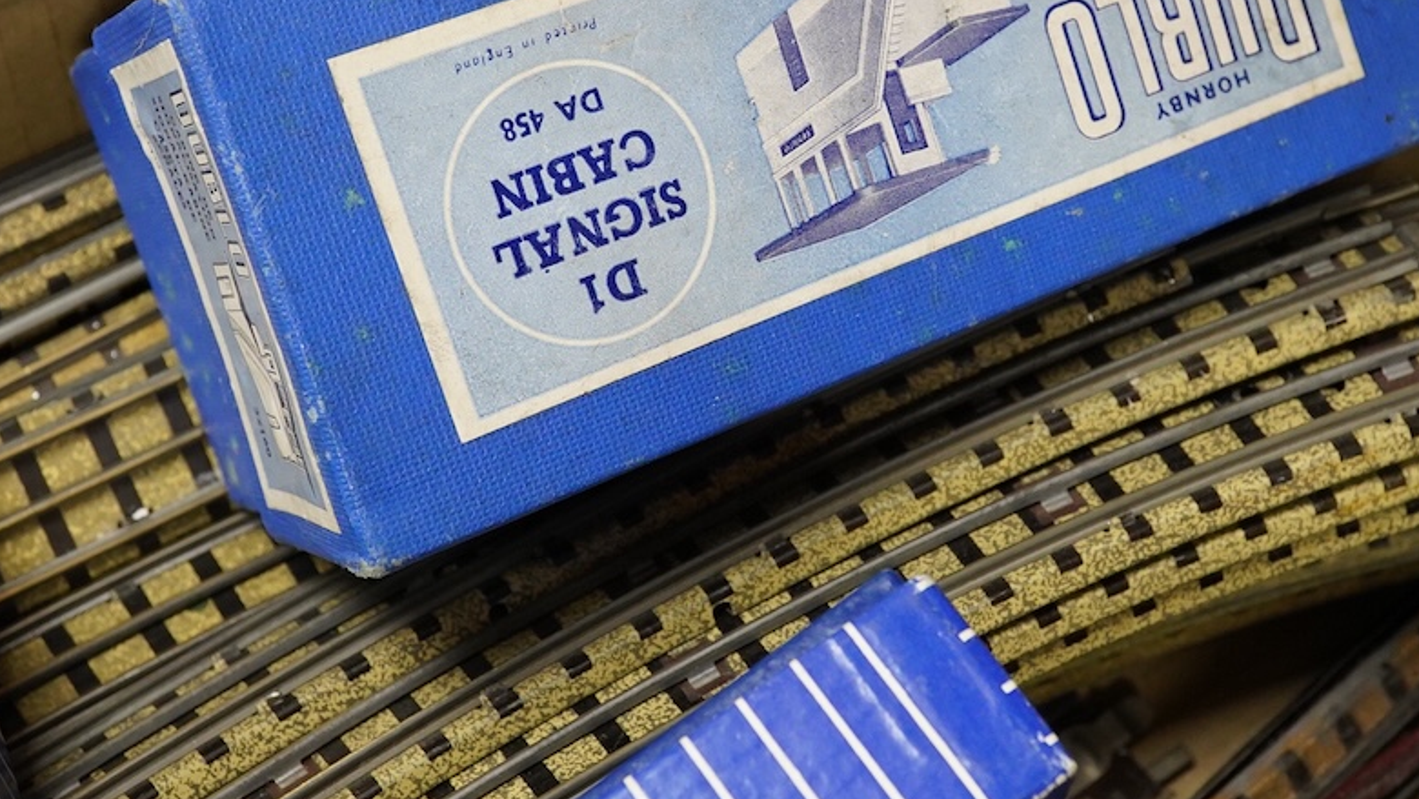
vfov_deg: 17.6
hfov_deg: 31.0
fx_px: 2559
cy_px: 177
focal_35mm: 68
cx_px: 778
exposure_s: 1/80
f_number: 11
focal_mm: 30
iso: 2500
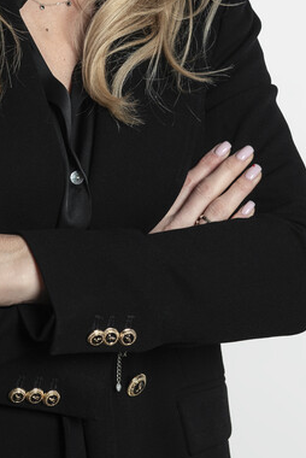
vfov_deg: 14.3
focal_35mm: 142
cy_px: 63
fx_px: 1807
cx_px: 4
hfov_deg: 9.6
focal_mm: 60
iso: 500
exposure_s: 1/100
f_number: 6.3
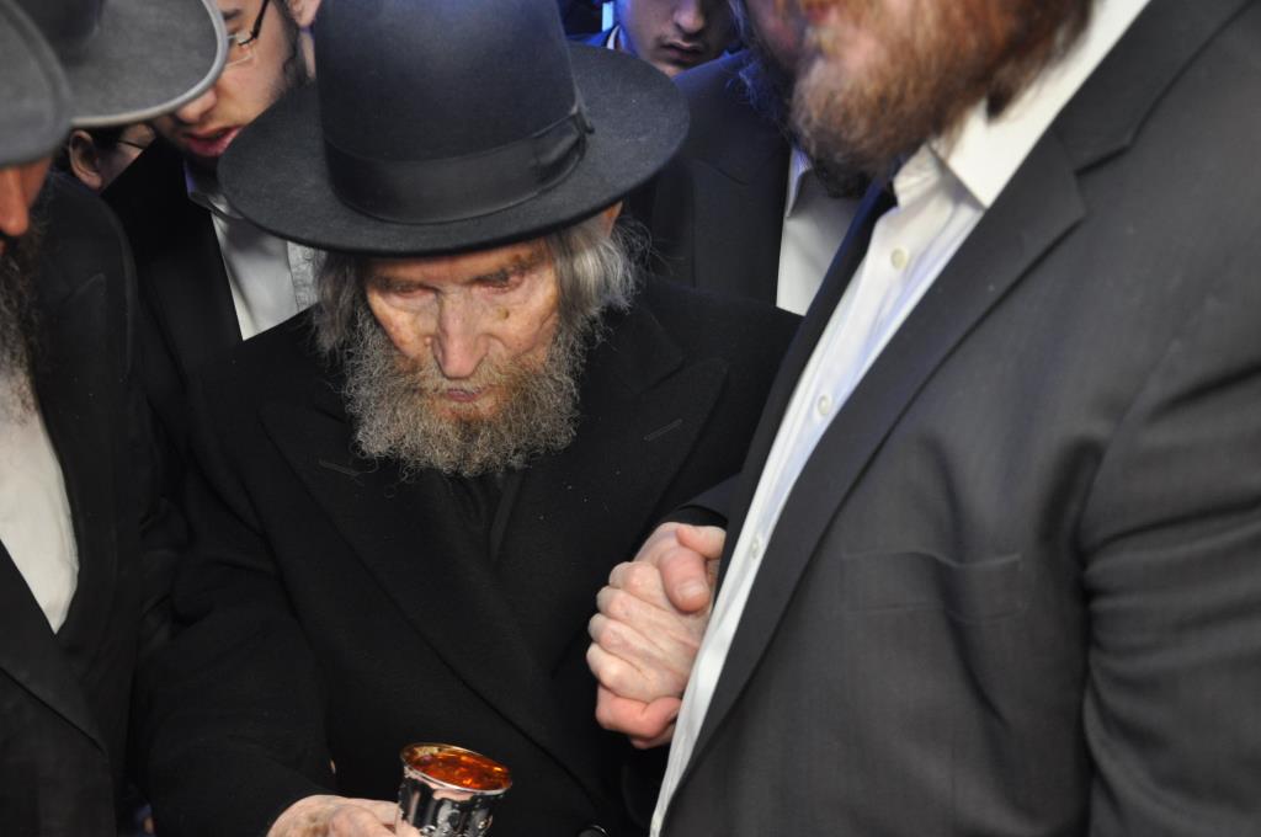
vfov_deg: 22.6
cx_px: 630
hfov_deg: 33.4
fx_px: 2099
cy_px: 418
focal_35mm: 60
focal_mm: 40
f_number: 5.6
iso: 800
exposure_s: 1/60
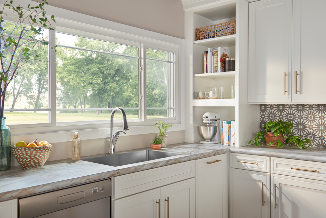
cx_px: 163
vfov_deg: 37.9
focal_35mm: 35
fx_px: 317
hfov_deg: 54.4
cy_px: 109
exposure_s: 1/160
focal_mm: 35
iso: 100
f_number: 5.6
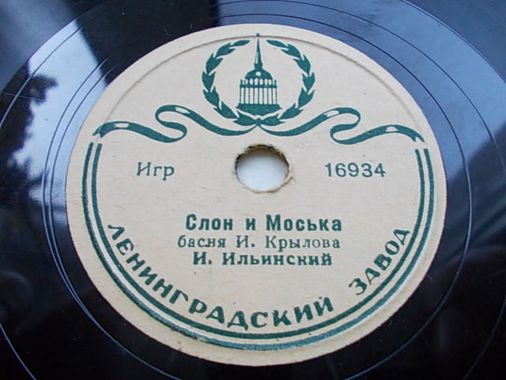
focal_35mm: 28
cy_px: 190
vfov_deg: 49.7
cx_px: 253
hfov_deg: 63.4
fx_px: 409
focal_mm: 4
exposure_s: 1/15
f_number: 2.7
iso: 200
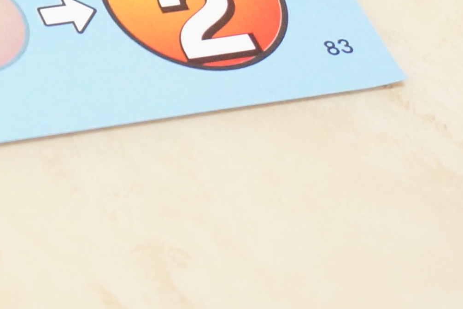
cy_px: -307
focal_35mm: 168
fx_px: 2166
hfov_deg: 11.4
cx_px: -332
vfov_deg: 7.8
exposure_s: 1/20
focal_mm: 23
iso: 1600
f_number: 4.5
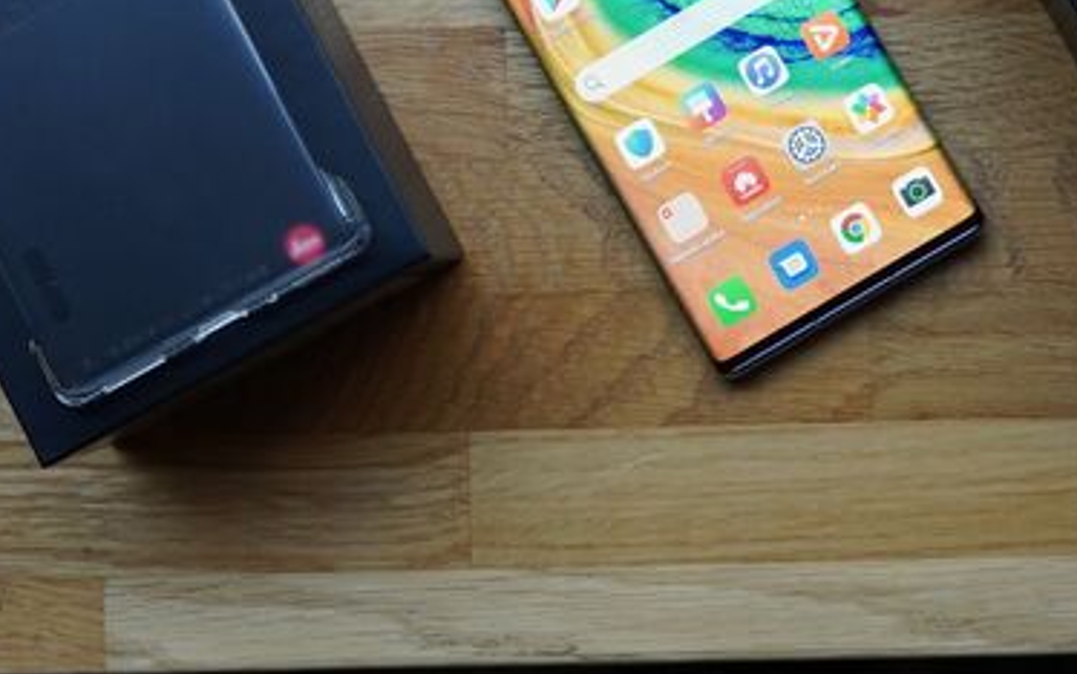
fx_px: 2584
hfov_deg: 23.5
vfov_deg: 14.6
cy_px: 0
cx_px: 697
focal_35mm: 88
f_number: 4
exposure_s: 1/200
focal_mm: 39
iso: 1000
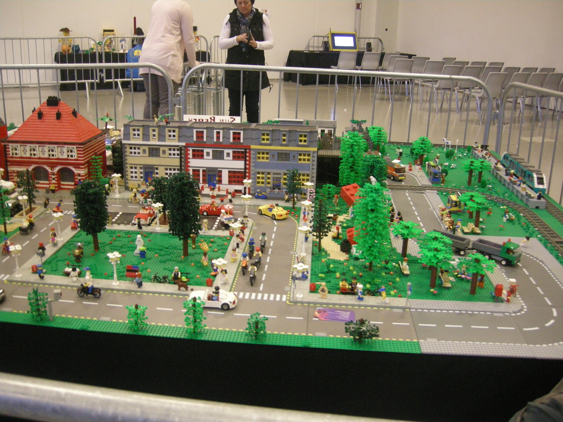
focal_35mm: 36
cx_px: 282
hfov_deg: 51.4
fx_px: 586
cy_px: 211
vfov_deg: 39.7
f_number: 2.7
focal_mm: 7.5
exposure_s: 1/14
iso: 400
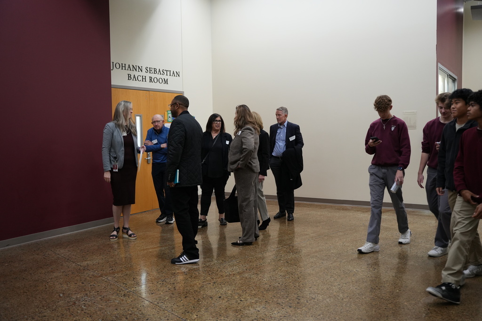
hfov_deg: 56.9
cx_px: 241
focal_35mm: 33
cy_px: 160
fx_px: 445
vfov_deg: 39.8
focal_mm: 33.2
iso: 2000
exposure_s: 1/160
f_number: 2.8
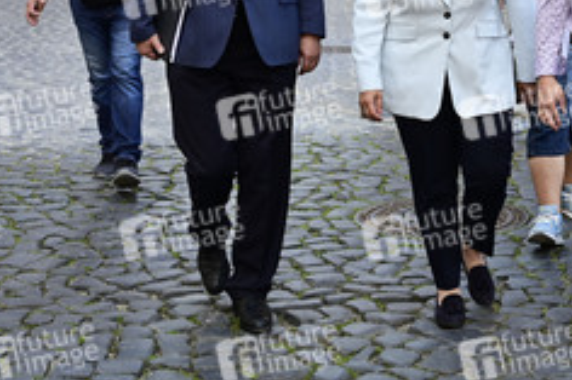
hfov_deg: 29.4
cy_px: 51
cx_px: 457
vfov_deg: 20.0
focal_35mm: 67
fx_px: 1064
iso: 100
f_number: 2.8
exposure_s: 1/160
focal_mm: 35
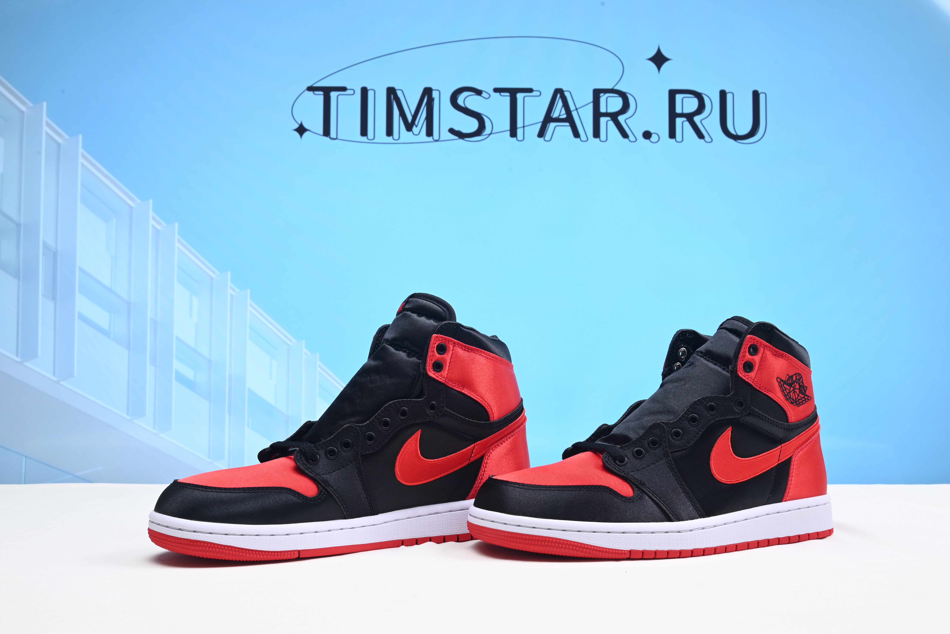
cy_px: 317
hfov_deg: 50.7
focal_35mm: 38
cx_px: 475
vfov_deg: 35.1
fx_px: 1003
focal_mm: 38
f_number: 16
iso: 100
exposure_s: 1/2
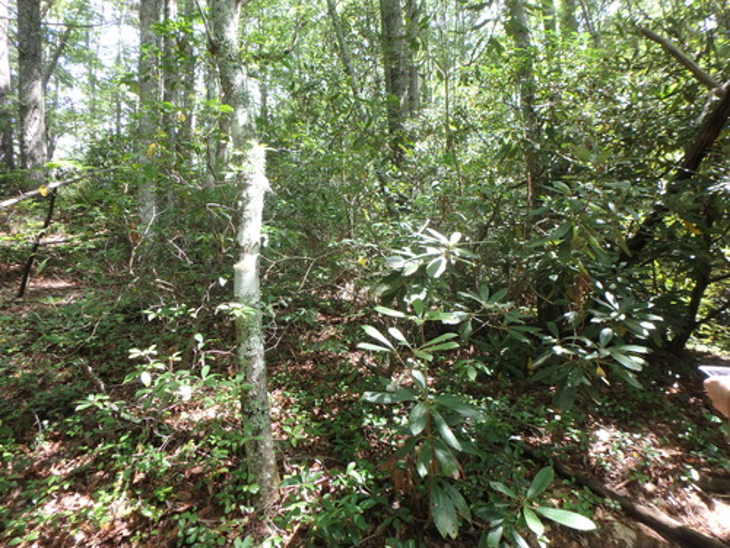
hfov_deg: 79.0
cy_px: 274
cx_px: 365
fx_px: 443
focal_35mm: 21
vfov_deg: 63.4
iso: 200
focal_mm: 3.7
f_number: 3.5
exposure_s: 1/60
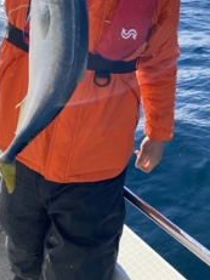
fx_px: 364
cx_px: 120
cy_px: 50
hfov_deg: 32.1
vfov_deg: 40.1
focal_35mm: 45
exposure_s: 1/2028
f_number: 1.8
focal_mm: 4.25
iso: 32
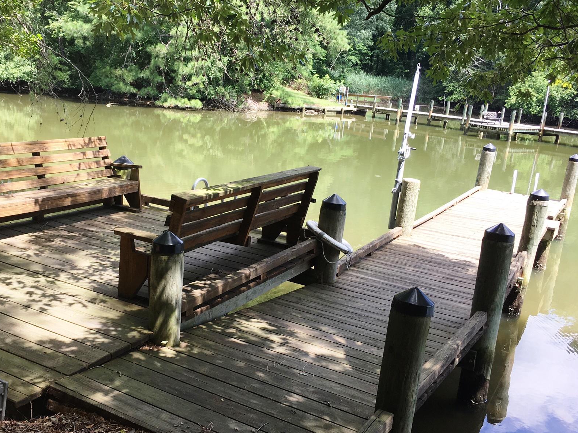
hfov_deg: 49.7
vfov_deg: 38.7
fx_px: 618
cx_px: 224
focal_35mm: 37
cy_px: 225
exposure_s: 1/259
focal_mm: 4.15
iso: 25
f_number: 2.2
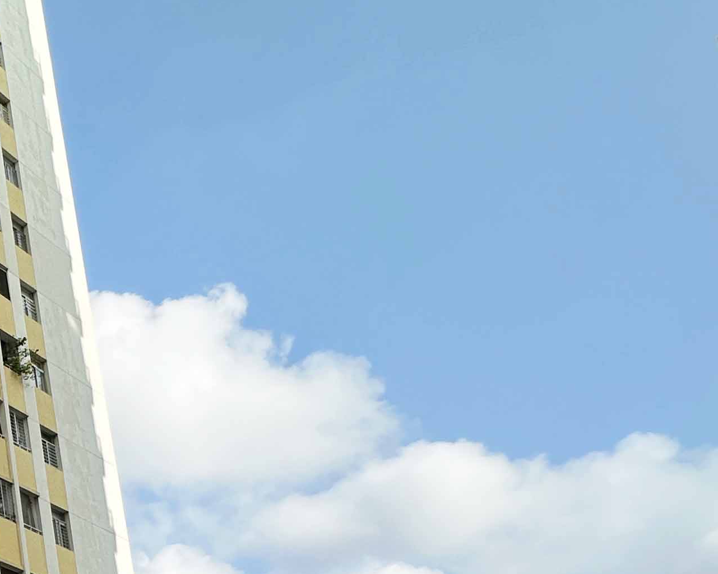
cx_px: -376
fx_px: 914
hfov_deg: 27.8
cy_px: 684
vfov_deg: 30.0
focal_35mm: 43
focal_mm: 2.22
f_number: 2.2
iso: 50
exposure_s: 1/955
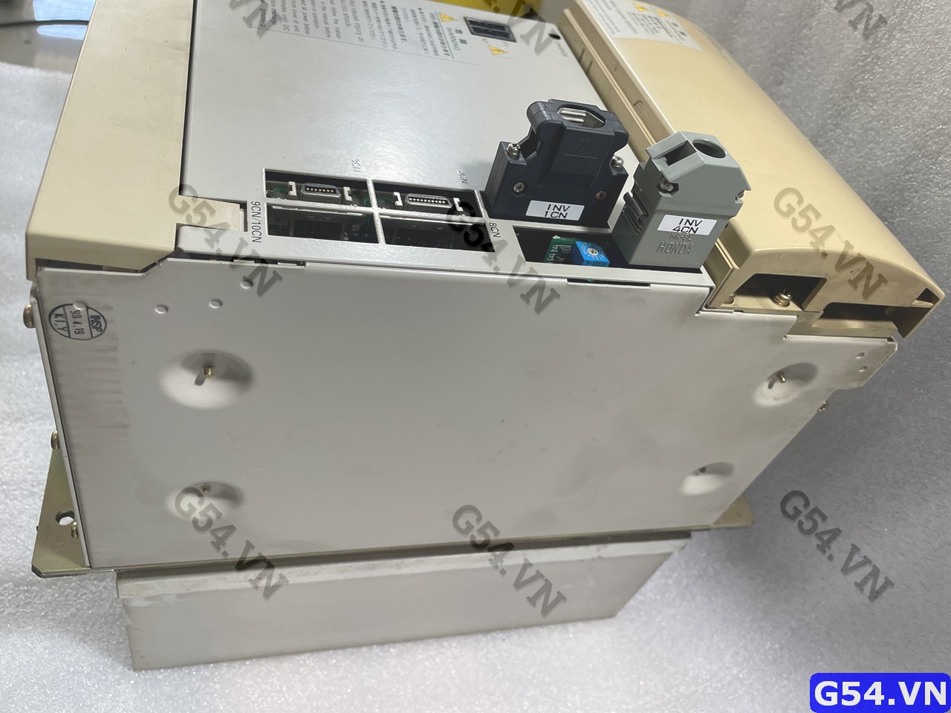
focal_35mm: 26
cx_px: 476
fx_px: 714
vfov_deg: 53.1
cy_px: 356
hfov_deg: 67.3
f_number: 1.6
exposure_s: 1/100
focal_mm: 4.2
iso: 100
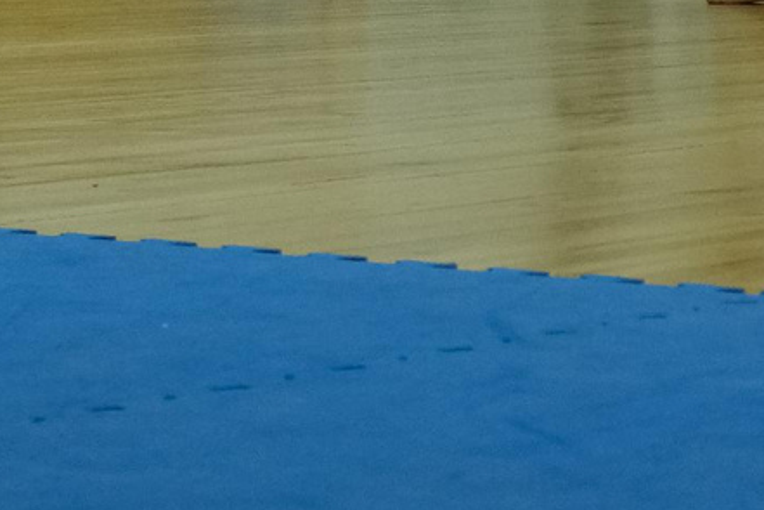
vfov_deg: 7.8
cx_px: 1415
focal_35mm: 174
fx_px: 3692
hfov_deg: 11.0
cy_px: -223
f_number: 4
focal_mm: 19.7
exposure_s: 1/320
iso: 2500
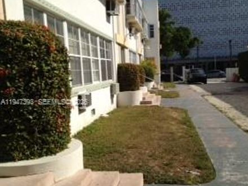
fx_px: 286
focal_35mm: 40
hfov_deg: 46.7
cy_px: 102
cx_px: 141
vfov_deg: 35.9
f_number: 2.4
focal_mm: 4.28
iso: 64
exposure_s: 1/3067
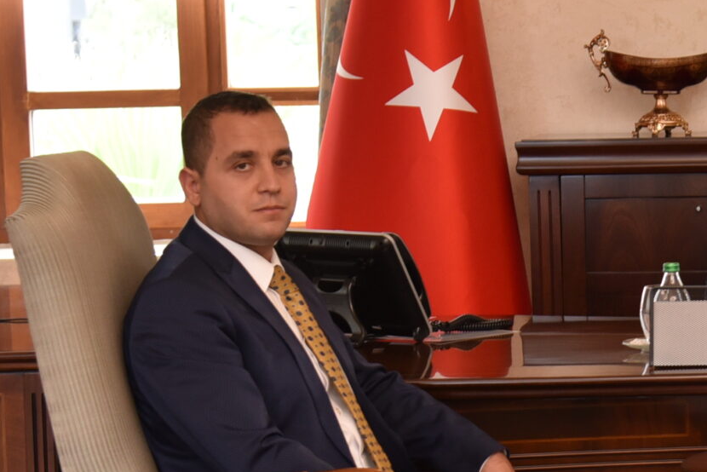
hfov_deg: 13.5
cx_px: 803
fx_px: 2907
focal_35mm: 148
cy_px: 214
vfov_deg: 9.3
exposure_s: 1/80
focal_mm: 48
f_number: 4.5
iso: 800
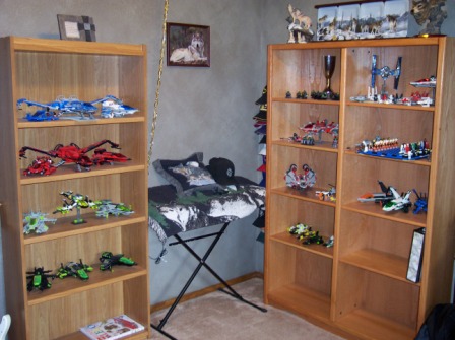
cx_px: 228
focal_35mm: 38
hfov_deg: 49.0
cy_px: 170
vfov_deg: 37.7
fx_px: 499
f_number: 2.8
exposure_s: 1/30
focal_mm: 8
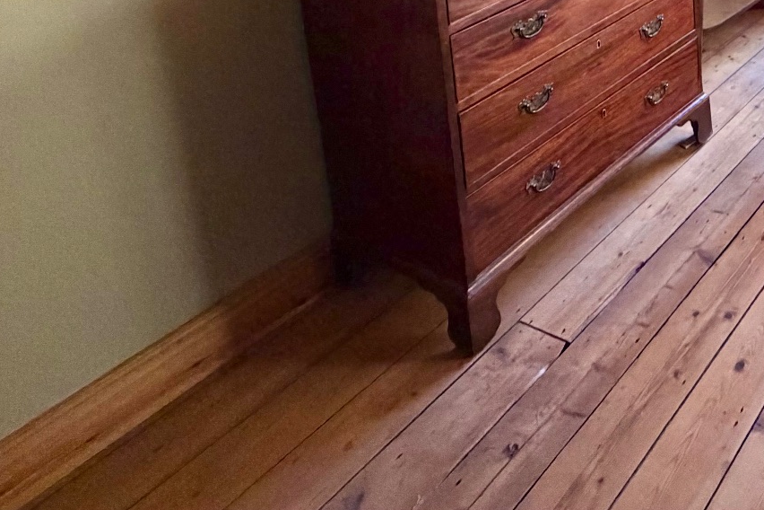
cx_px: 857
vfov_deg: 29.5
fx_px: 743
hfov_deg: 41.9
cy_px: -173
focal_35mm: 35
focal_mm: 2.22
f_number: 2.2
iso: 320
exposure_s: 1/121
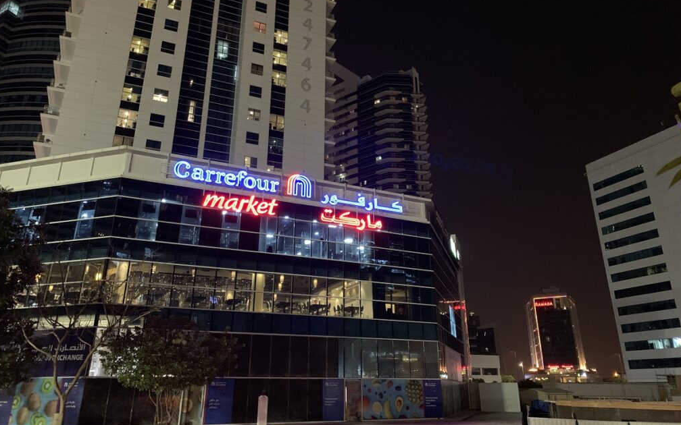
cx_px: 339
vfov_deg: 44.4
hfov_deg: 66.5
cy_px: 174
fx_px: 520
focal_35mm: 28
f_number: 1.8
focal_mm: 4.25
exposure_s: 1/19
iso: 640
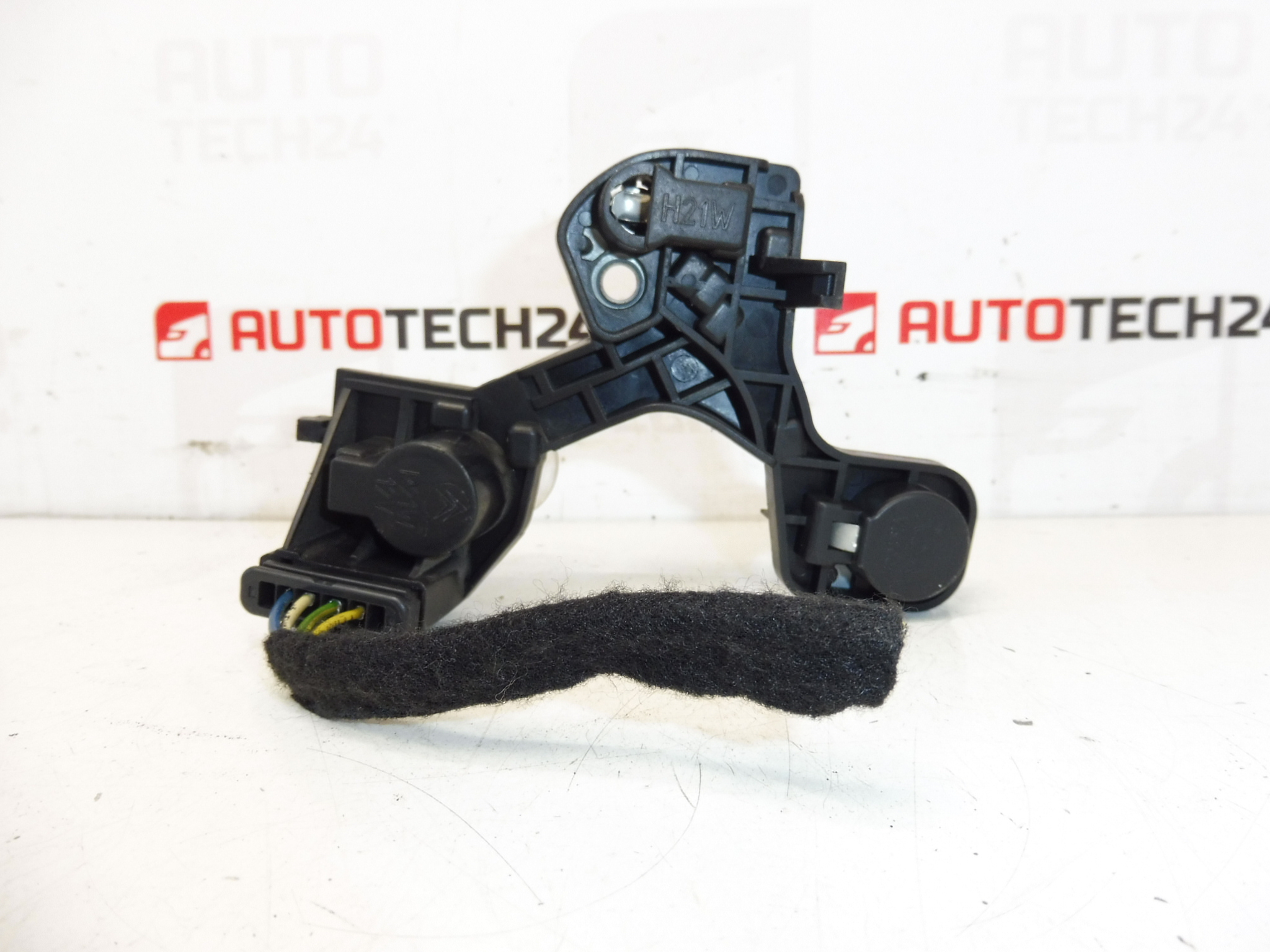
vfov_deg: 56.8
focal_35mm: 24
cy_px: 476
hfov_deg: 71.6
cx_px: 635
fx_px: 881
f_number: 3.5
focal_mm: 4.3
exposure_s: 1/80
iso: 200
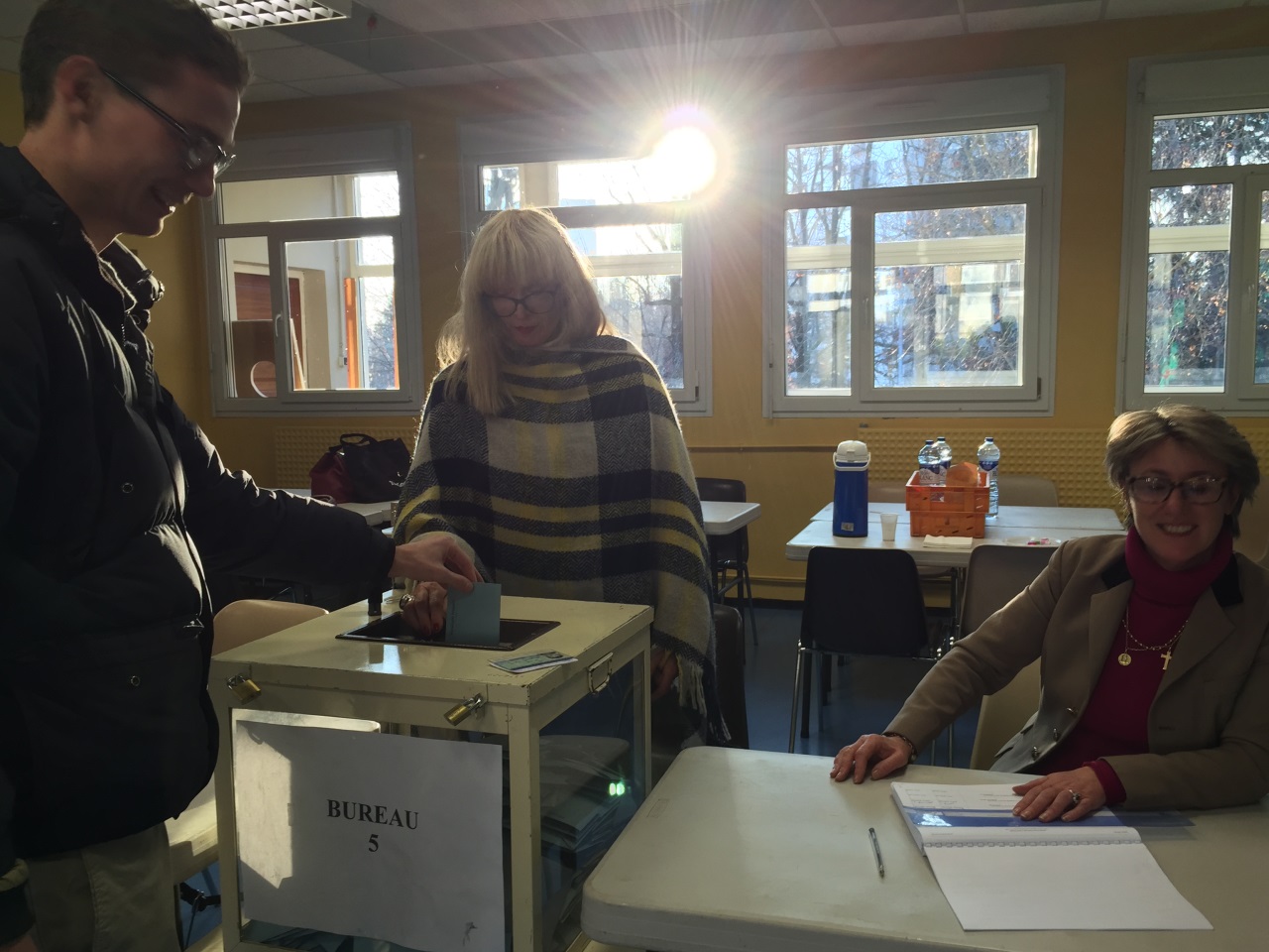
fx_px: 1063
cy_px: 476
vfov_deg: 48.2
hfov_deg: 61.7
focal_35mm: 29
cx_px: 634
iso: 32
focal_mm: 4.15
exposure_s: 1/50
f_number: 2.2
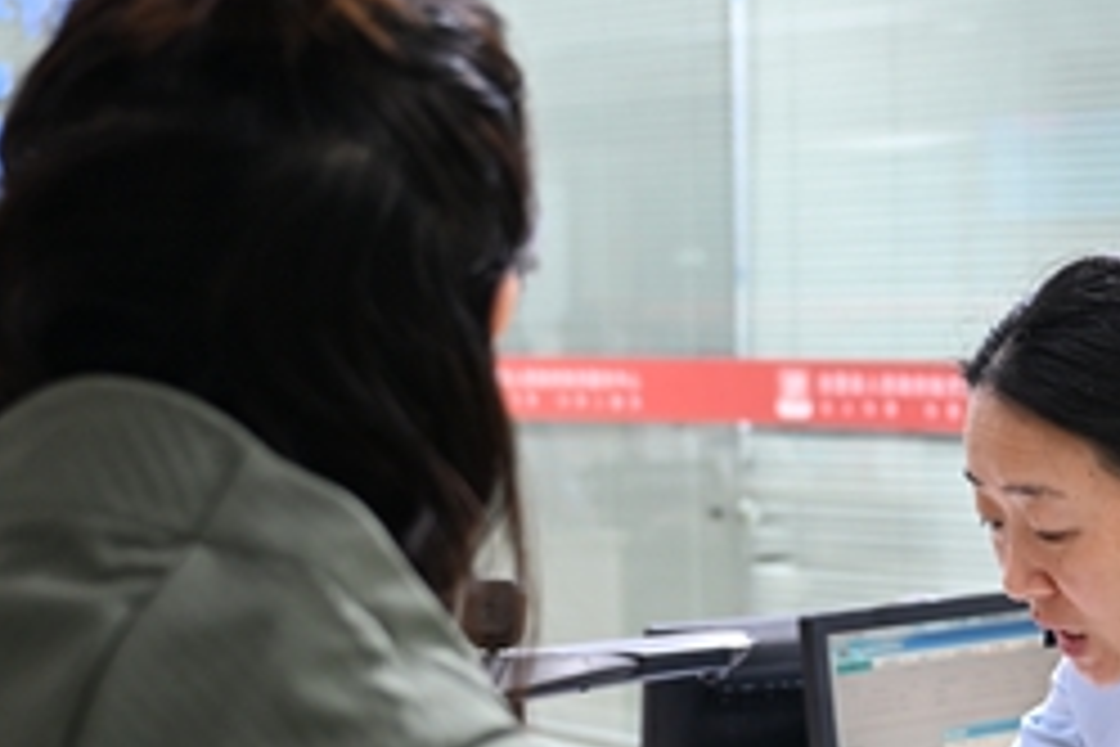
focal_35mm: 106
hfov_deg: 18.8
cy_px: 605
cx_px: 1120
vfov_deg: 12.9
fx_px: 3298
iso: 560
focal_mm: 33
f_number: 2.8
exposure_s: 1/60
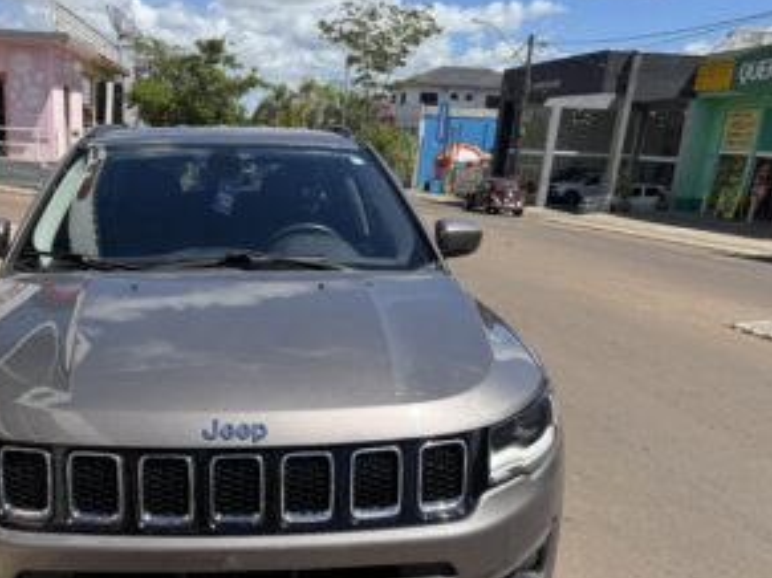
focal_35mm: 33
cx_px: 247
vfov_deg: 42.4
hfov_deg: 54.1
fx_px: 736
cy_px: 382
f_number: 1.78
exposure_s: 1/4049
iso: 80
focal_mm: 6.76
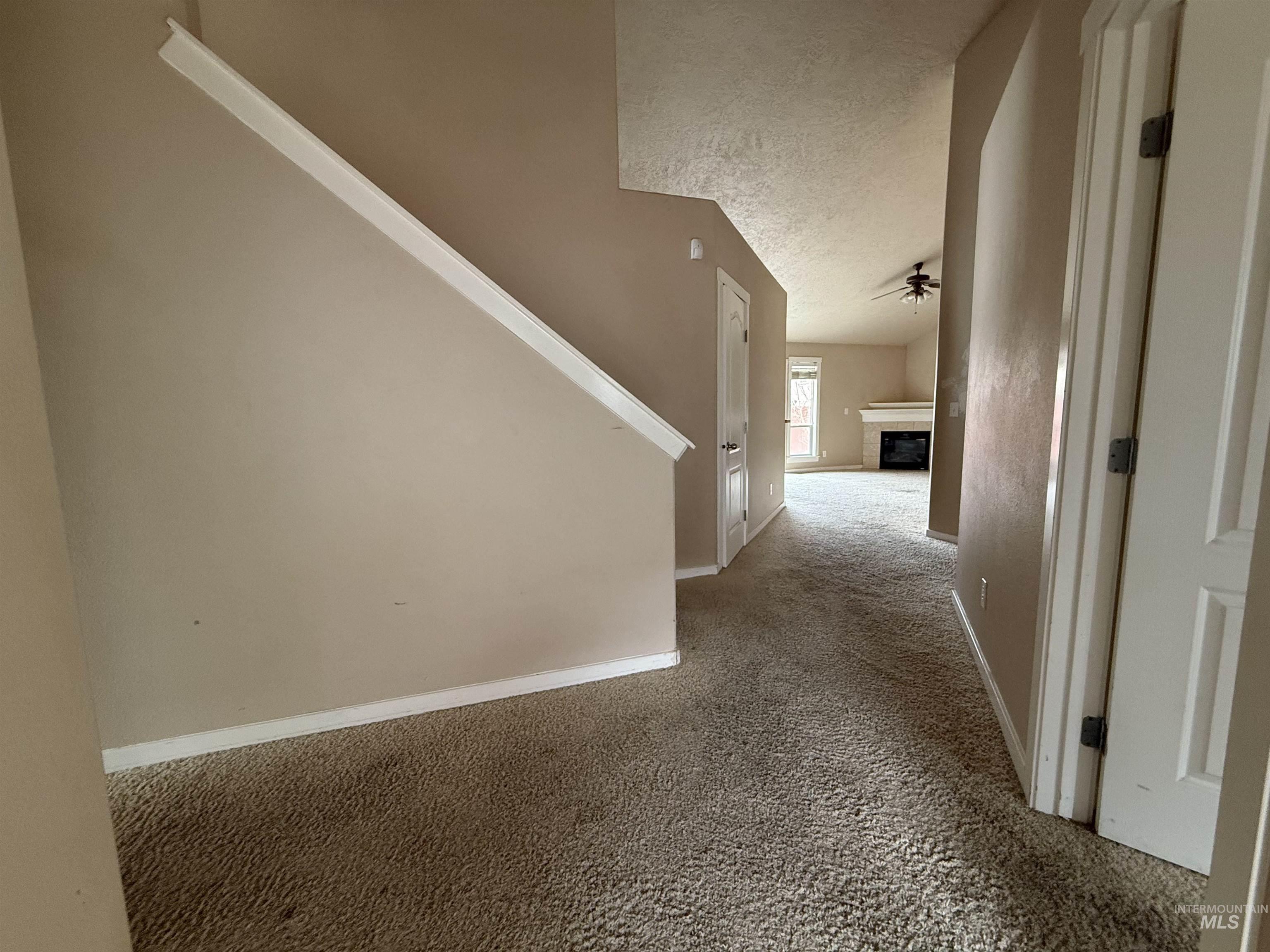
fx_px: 514
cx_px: 635
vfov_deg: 85.7
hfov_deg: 102.1
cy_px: 476
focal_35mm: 14
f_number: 2.2
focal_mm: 2.22
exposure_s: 1/94
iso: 400
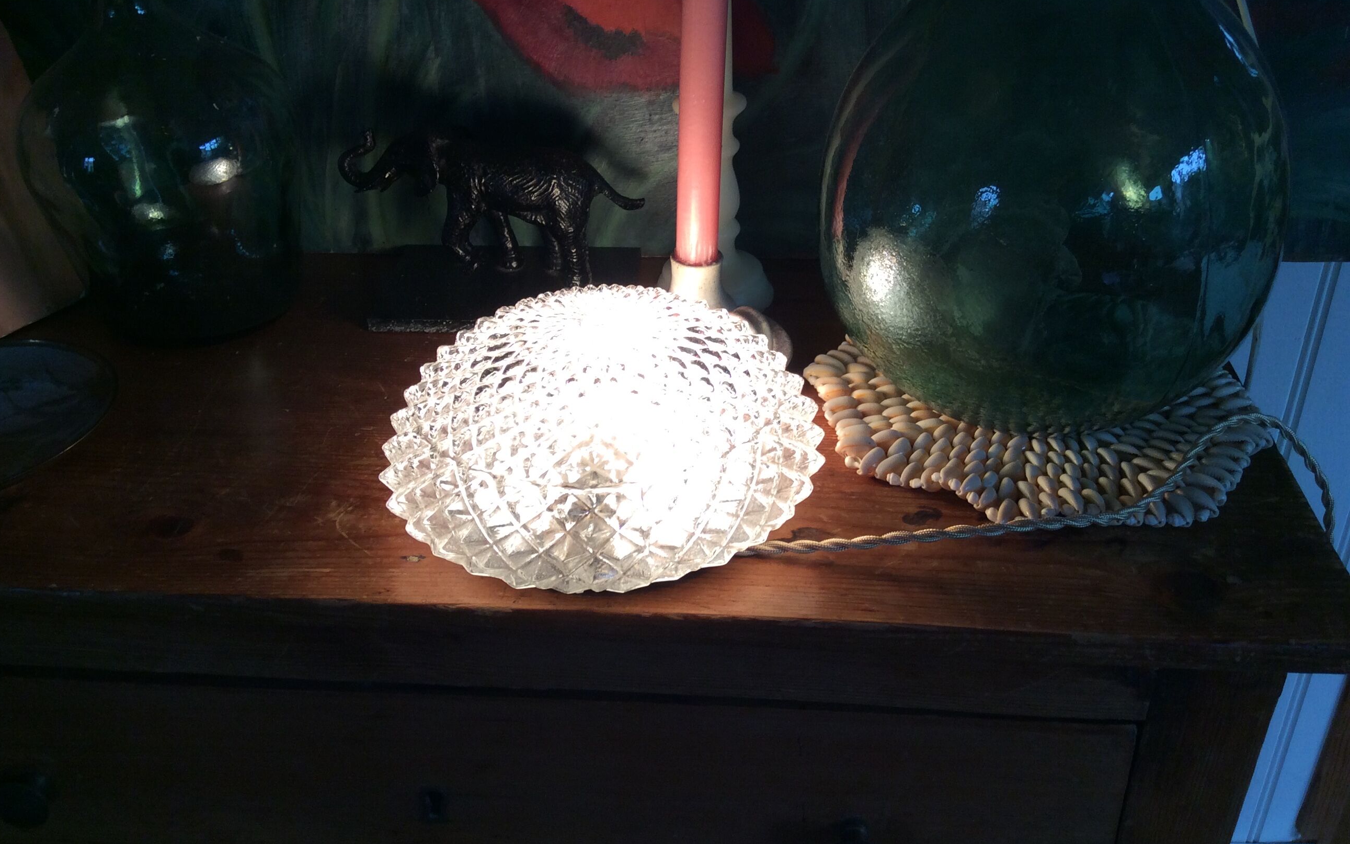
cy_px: 366
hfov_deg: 56.7
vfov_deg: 37.2
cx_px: 673
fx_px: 1251
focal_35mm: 34
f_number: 2.4
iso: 40
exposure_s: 1/50
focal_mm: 3.3
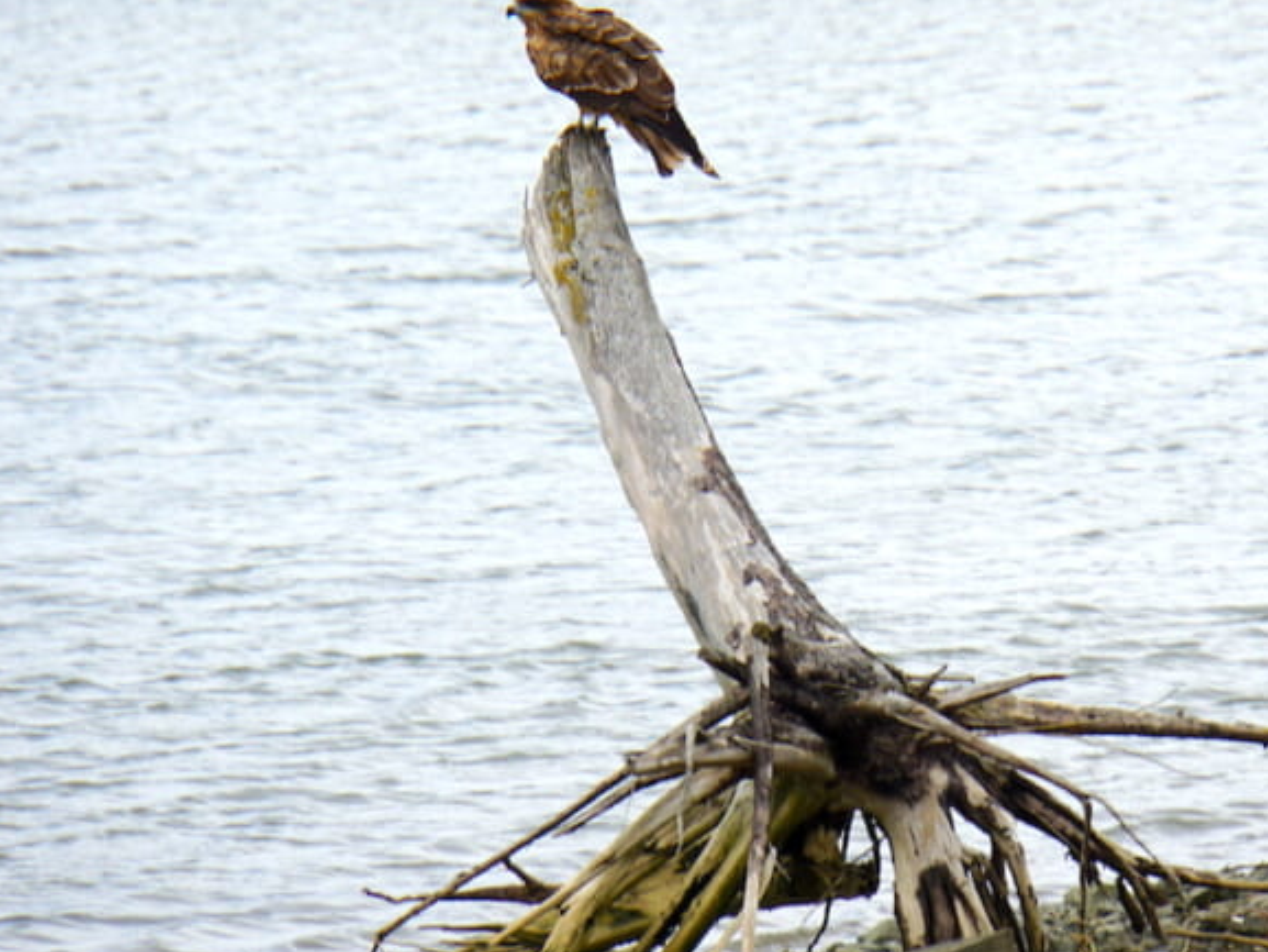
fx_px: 18759
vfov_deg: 2.9
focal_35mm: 512
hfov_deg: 3.9
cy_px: 431
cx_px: 930
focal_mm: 200
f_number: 6.3
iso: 125
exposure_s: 1/320
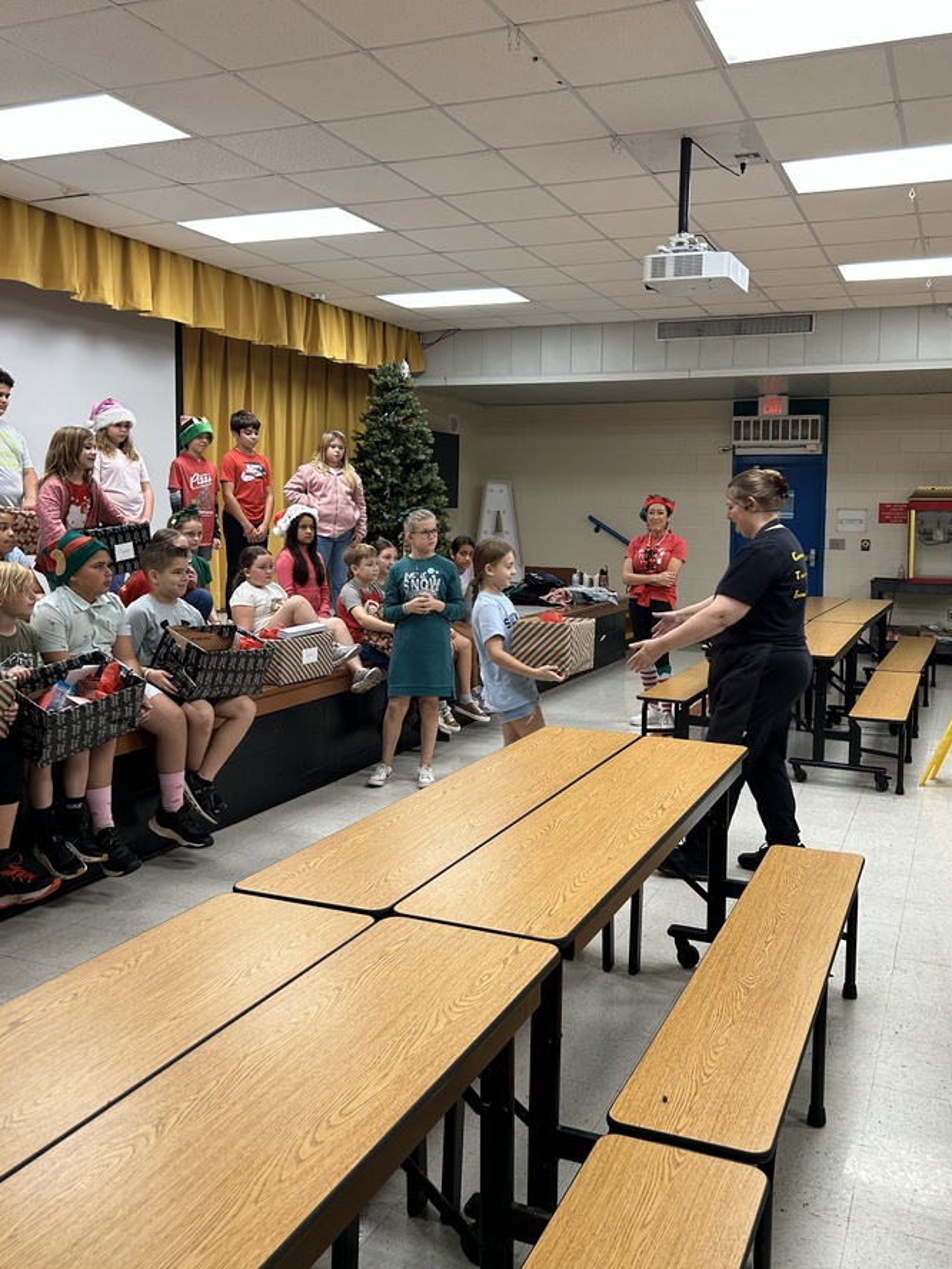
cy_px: 574
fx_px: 1099
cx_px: 526
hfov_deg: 46.8
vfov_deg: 59.8
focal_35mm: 30
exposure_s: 1/60
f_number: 1.5
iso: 64
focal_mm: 5.7
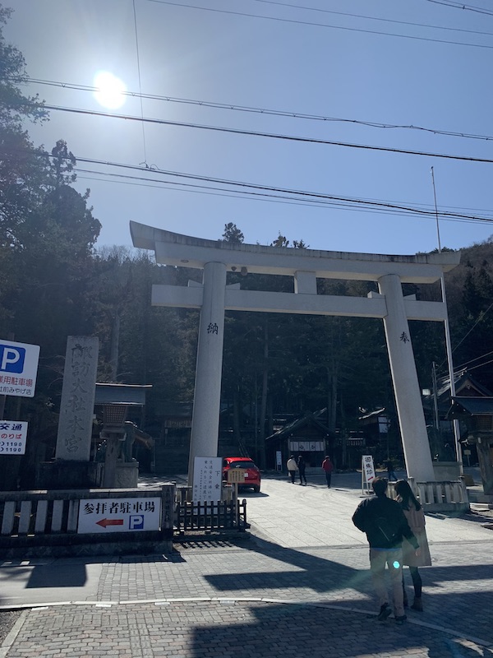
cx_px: 246
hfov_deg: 53.1
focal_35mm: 26
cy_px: 329
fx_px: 494
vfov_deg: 67.3
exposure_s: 1/4902
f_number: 1.8
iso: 25
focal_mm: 4.25
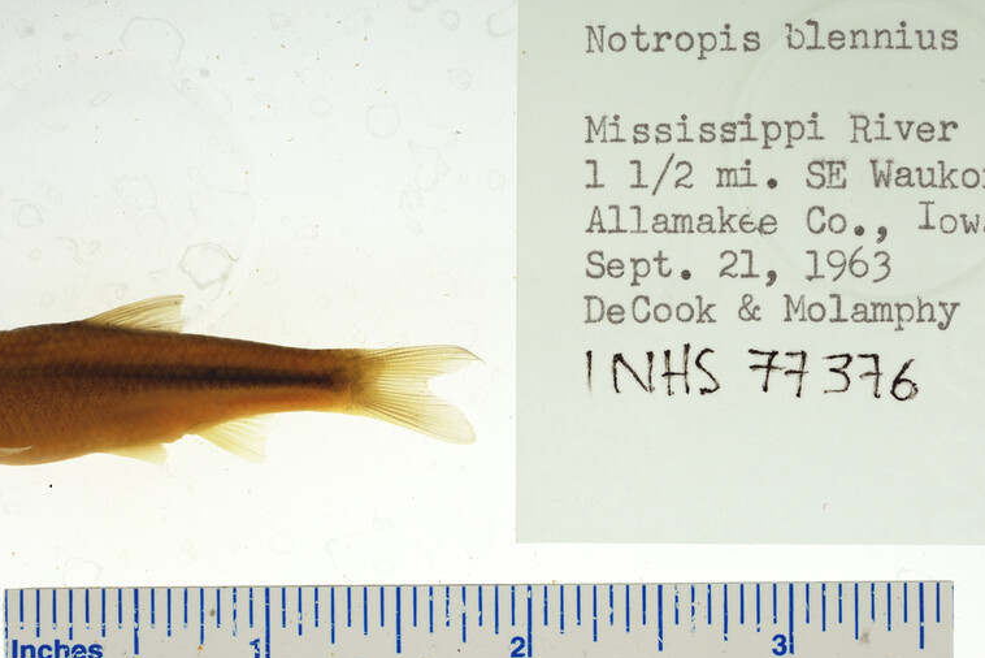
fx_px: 2600
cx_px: 489
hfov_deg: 21.5
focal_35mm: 95
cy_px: 445
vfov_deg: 14.4
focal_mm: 60
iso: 100
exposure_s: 1/200
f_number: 10
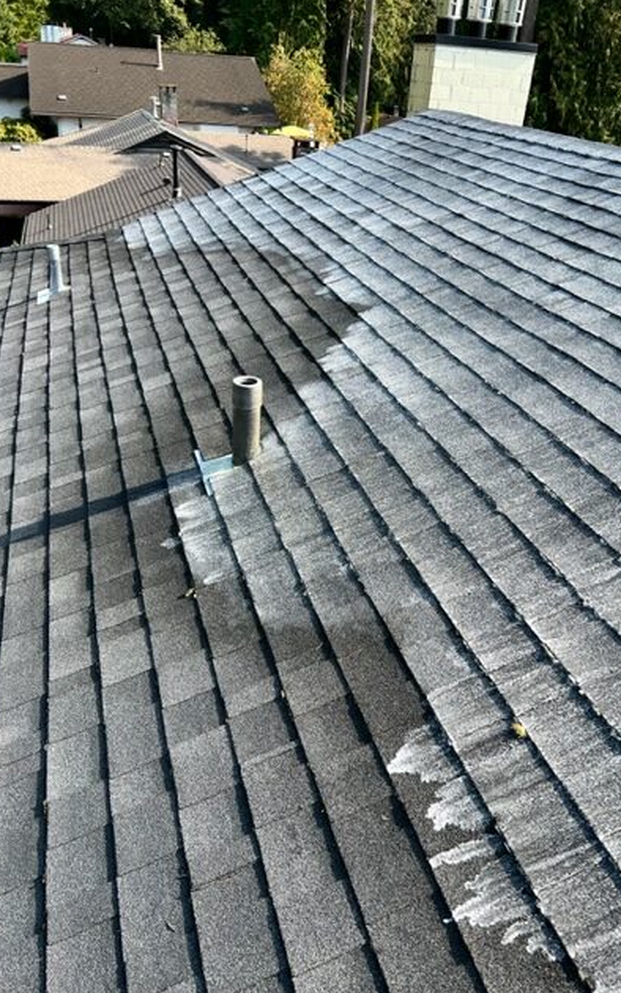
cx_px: 334
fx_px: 758
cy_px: 496
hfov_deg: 44.5
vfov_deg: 66.5
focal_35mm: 28
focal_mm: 5.7
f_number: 1.5
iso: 50
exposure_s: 1/965
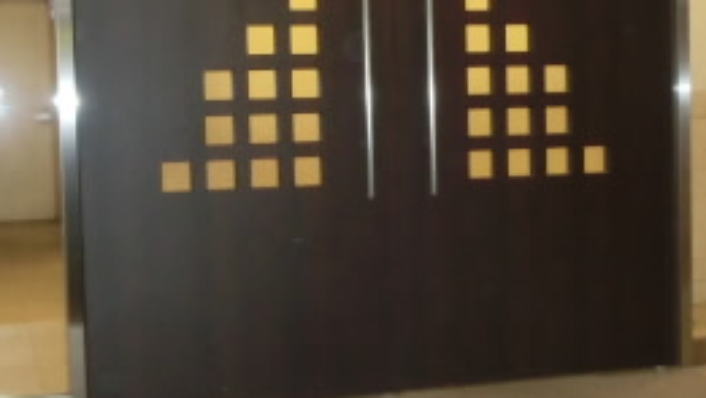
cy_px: 188
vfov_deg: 17.2
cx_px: 395
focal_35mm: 70
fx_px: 1311
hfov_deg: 30.1
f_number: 3
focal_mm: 4.24
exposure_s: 1/60
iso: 400
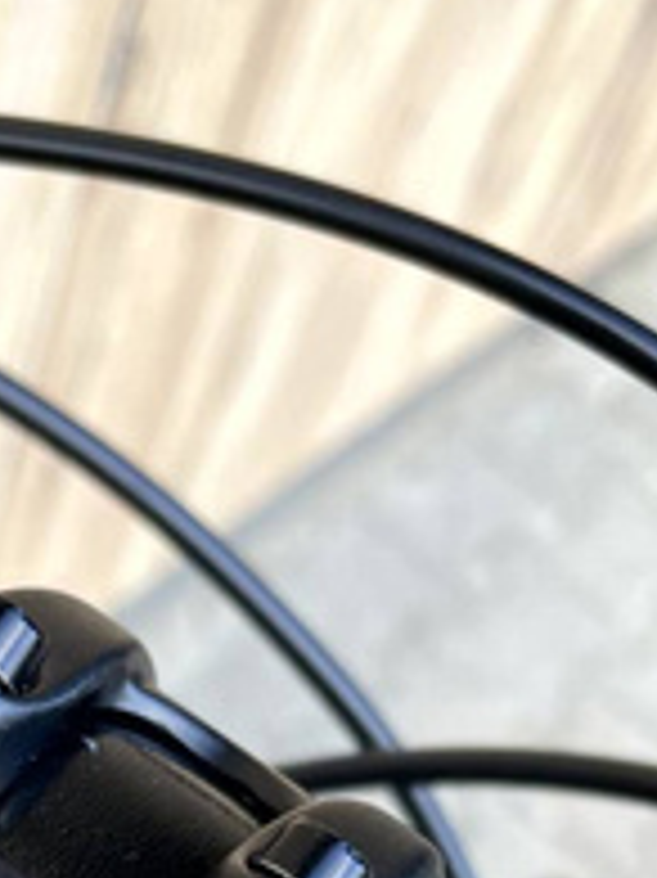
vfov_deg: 21.8
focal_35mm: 80
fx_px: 2027
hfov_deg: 18.3
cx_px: 194
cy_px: 1166
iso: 40
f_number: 1.6
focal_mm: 4.2
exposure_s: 1/121
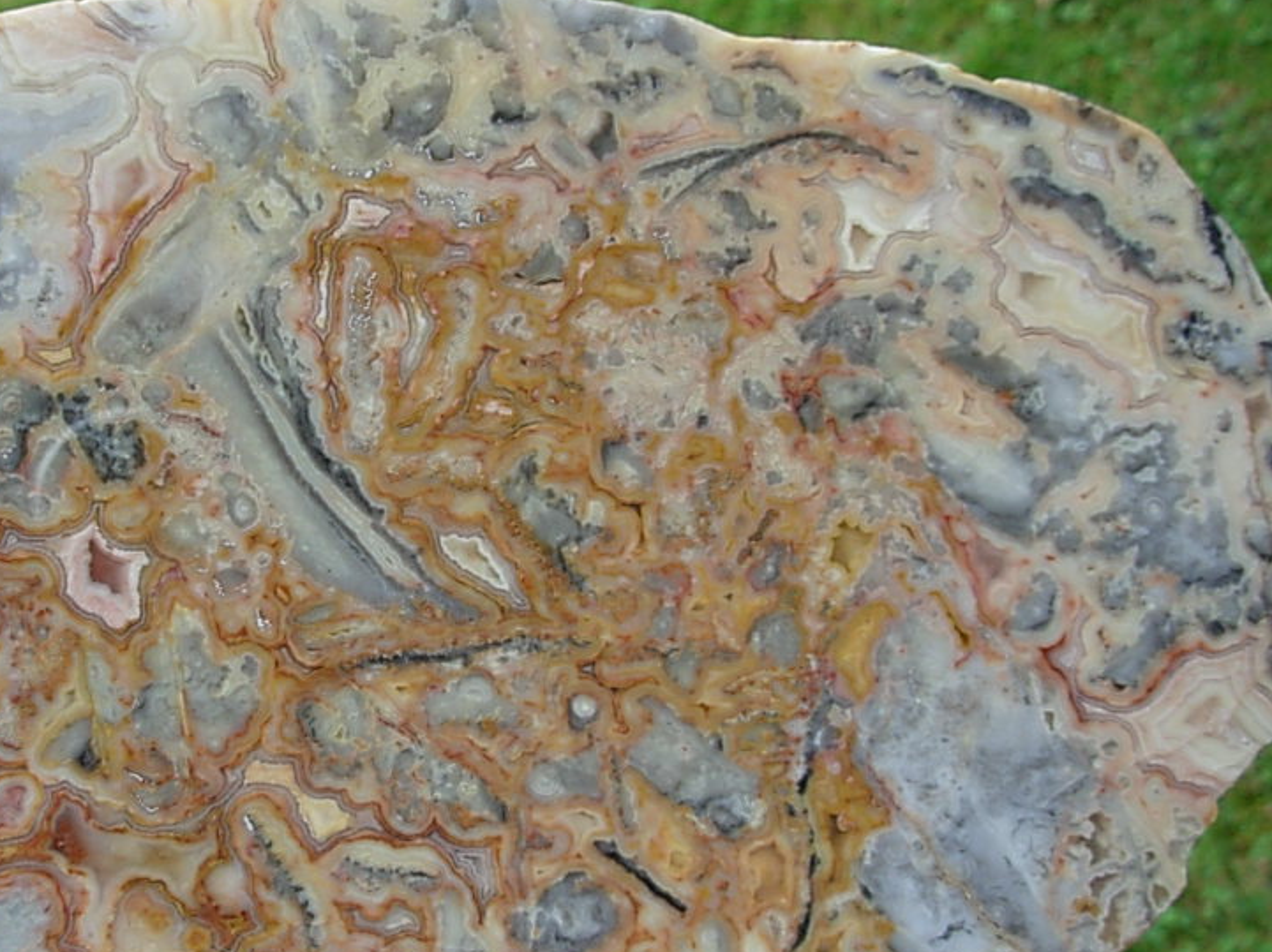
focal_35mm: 54
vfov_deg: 27.0
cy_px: 525
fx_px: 1983
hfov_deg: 35.3
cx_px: 455
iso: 50
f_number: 2.9
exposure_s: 1/58.7
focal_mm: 6.3
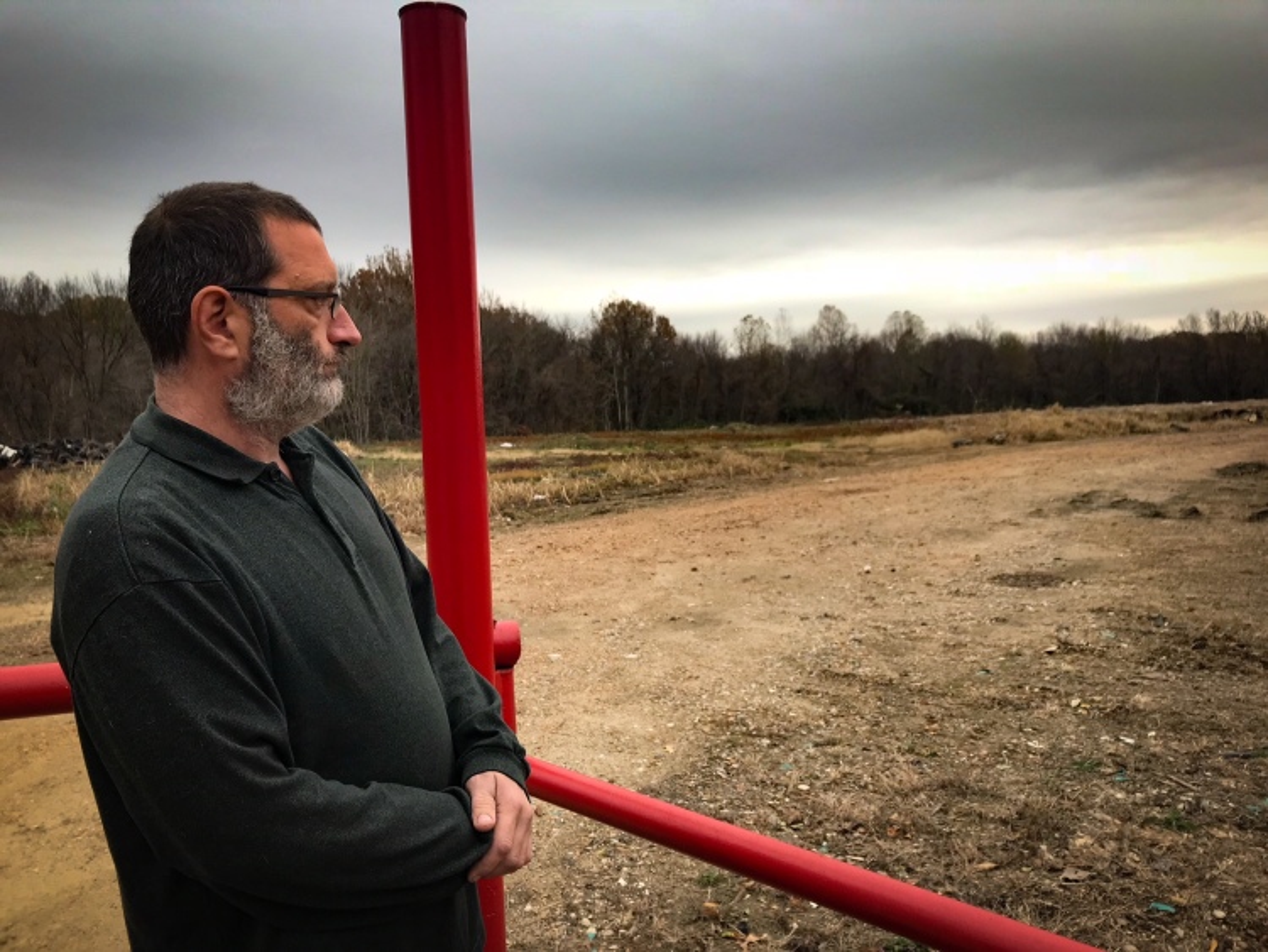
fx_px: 1026
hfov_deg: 63.4
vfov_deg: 49.8
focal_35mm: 28
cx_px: 634
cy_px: 476
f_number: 1.8
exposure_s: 1/233
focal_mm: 3.99
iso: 20
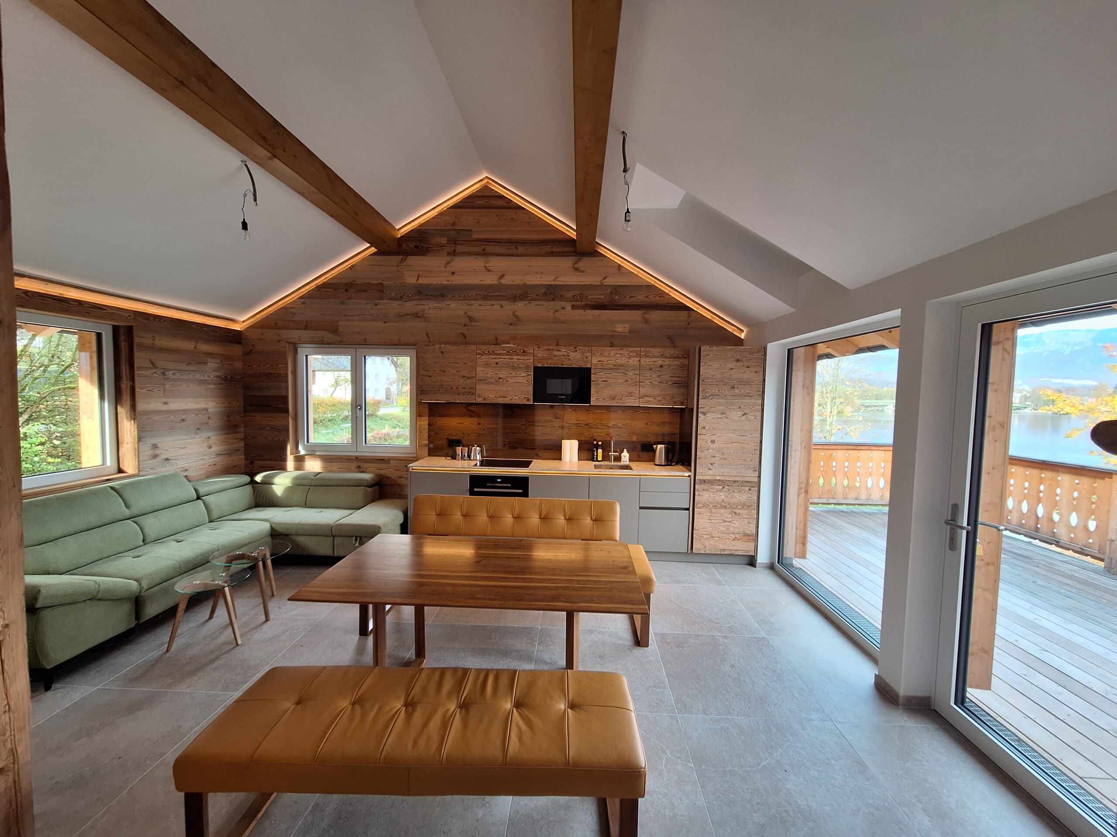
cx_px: 558
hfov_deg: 106.2
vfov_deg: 89.9
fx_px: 419
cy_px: 418
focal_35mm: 13
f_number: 2.2
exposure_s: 1/50
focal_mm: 1.74
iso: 80
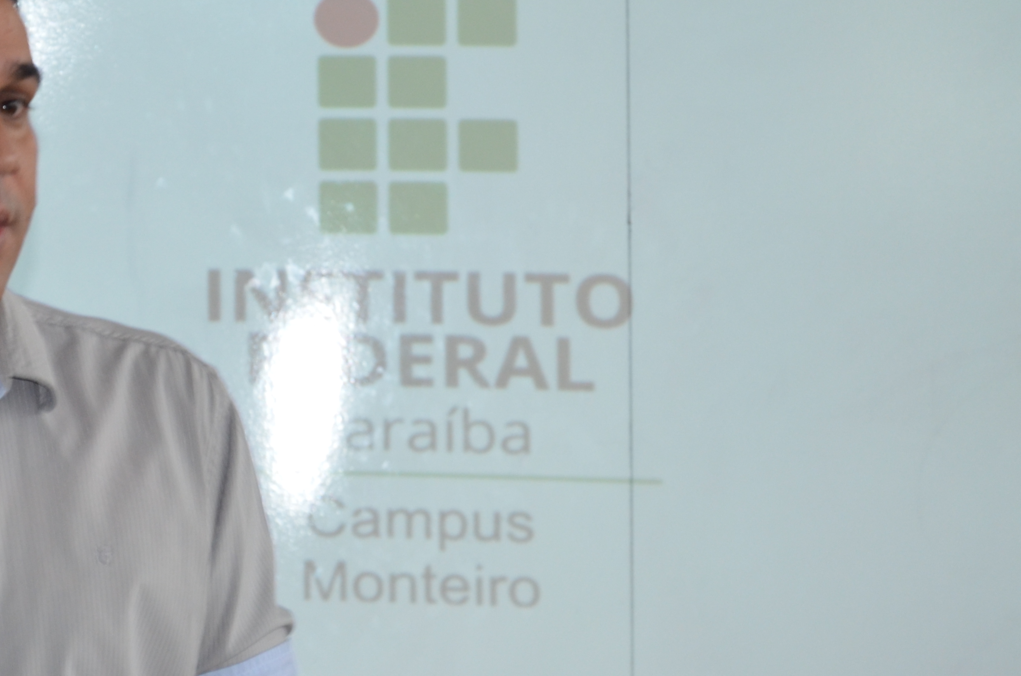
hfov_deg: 10.4
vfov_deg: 6.9
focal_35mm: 197
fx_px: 5576
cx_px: 157
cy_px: 507
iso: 800
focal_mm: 70
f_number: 5.3
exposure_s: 1/60
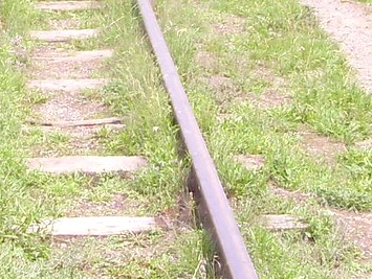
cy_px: -8
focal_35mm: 145
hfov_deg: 13.6
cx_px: 109
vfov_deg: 10.2
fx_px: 1560
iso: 80
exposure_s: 1/125
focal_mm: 5.7
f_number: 5.6
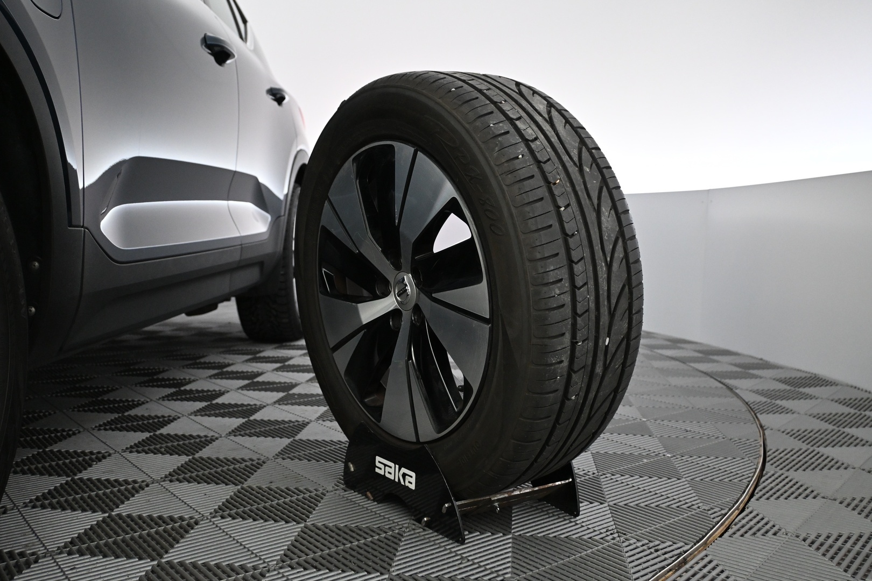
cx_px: 436
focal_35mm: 32
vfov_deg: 40.8
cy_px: 290
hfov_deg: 58.3
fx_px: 781
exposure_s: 1/125
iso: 2000
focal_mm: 21.5
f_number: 4
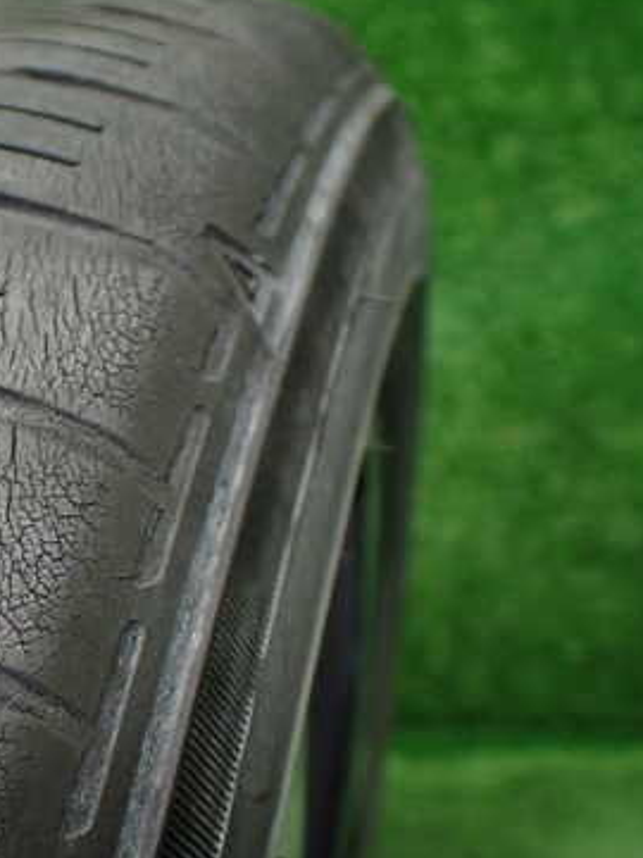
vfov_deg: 38.1
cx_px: -62
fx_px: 1238
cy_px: 486
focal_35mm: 50
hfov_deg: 26.8
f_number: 2.3
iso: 500
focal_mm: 5.4
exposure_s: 1/125
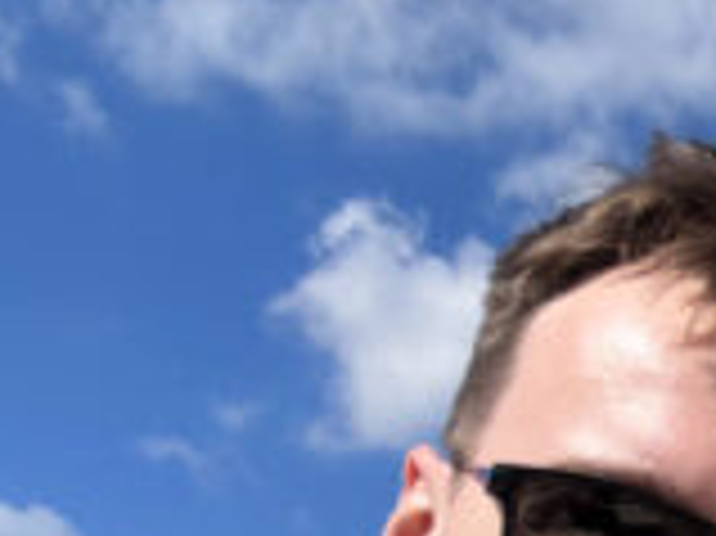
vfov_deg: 15.6
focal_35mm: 87
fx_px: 1798
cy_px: 815
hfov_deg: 19.5
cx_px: 1090
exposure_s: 1/1418
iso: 25
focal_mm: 2.7
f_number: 1.9
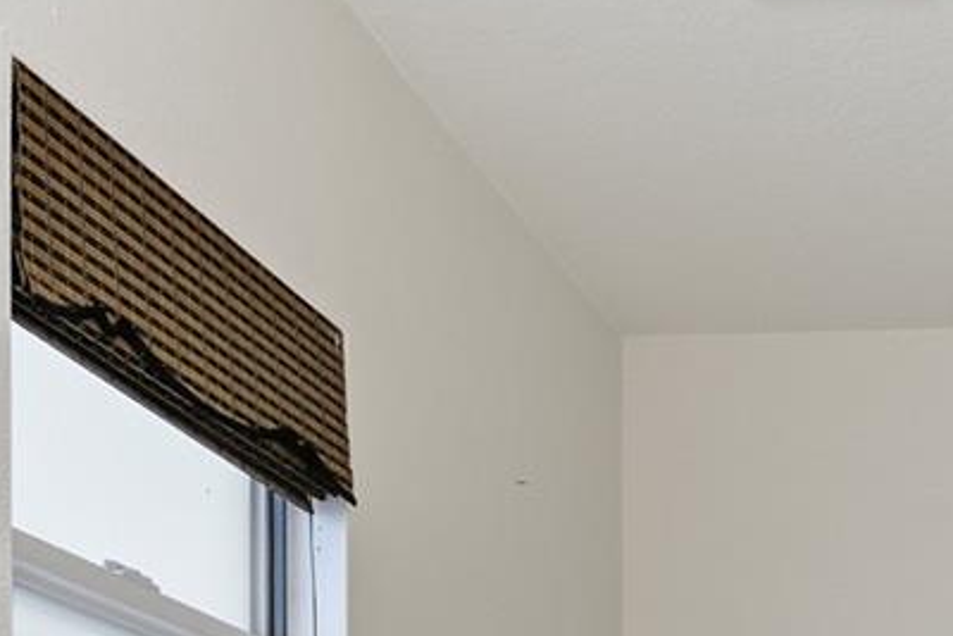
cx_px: 1153
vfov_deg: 17.8
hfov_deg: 27.5
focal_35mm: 64
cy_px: 1086
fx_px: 1695
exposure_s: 1/25
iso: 250
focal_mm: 16
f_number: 9
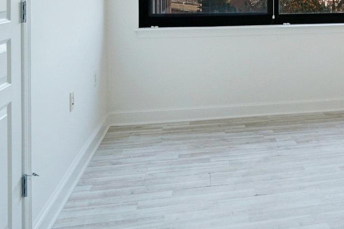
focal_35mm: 46
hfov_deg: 38.6
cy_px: -21
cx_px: 333
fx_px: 440
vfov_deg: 26.9
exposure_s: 1/80
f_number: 8
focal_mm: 17
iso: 800
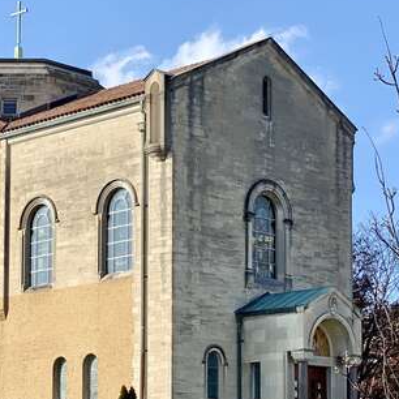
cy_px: 314
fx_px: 1565
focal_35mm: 120
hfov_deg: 14.5
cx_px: 155
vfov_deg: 14.5
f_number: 2
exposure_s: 1/1497
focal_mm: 6
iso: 20
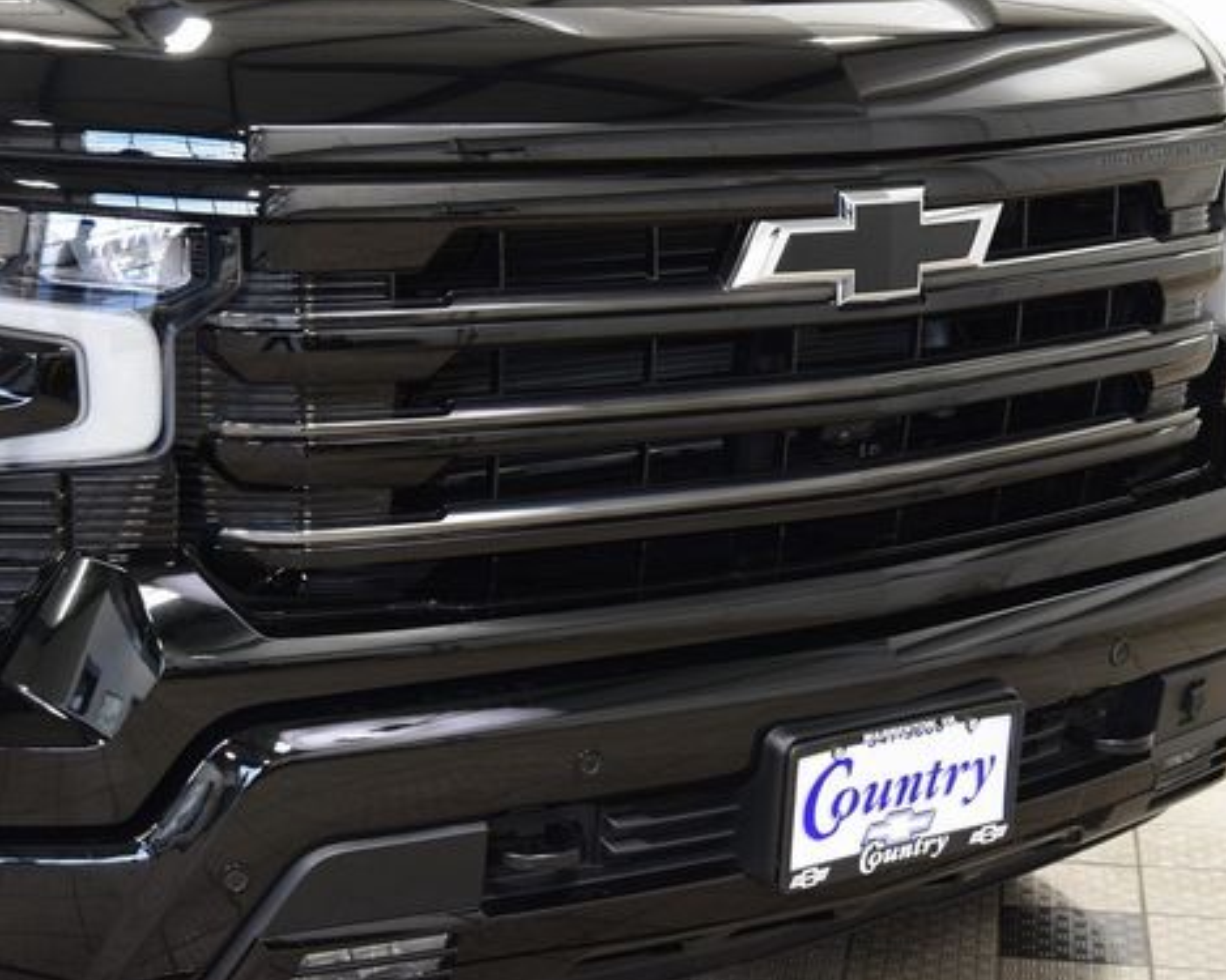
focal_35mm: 73
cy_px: 493
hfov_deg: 26.0
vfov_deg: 21.0
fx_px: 2648
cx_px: 541
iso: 1100
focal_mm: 38
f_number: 6.3
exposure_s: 1/15
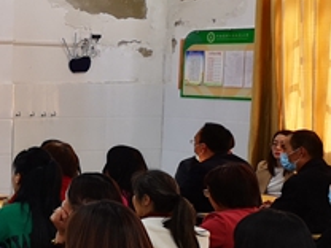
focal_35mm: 104
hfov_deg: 16.0
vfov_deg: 14.2
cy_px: 149
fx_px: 994
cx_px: -266
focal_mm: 5.58
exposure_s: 1/50
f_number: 1.8
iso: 125
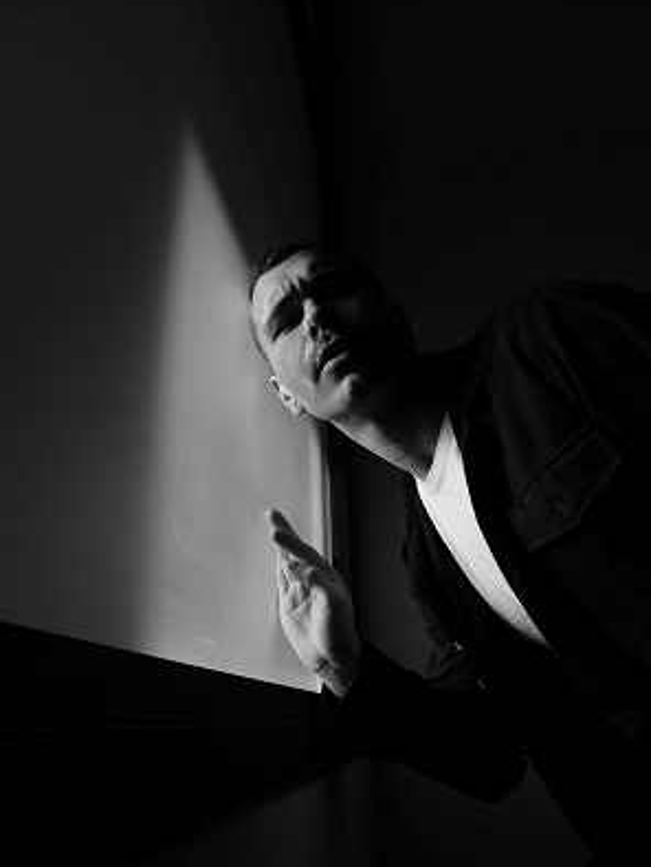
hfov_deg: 54.9
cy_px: 422
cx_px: 321
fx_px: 626
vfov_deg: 69.3
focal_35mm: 25
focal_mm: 12
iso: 200
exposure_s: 1/640
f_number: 7.1
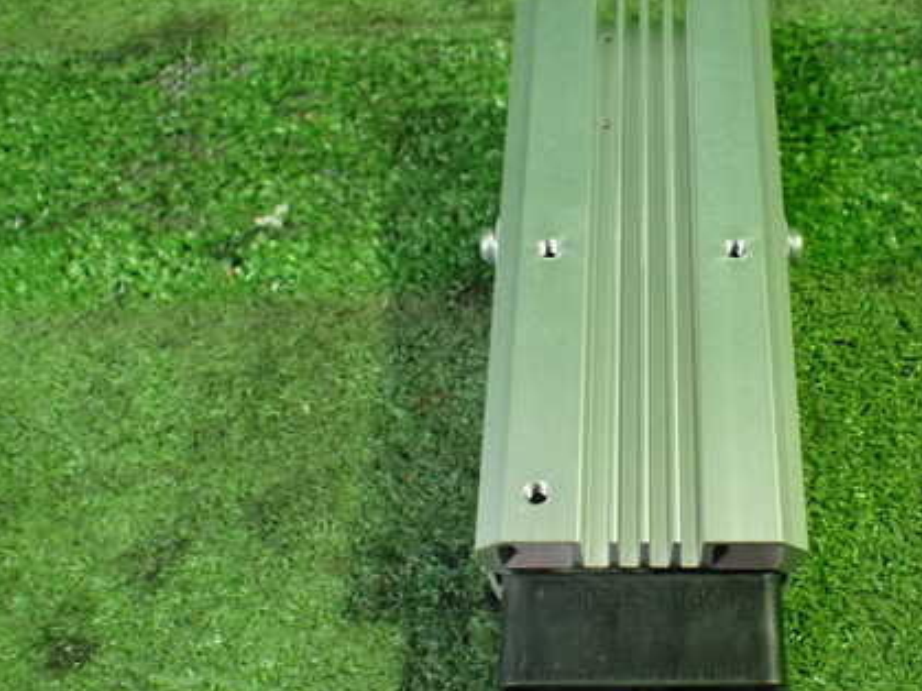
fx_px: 1145
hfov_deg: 43.0
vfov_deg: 33.6
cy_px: 348
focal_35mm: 43
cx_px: 640
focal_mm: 5.4
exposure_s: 1/40
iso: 800
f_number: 2.3
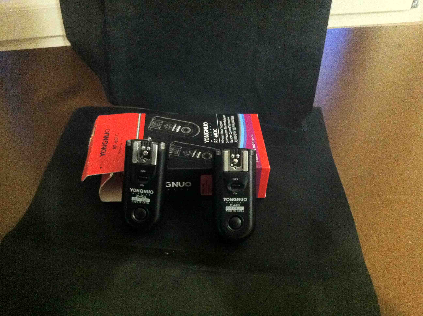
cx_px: 212
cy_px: 158
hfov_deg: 52.7
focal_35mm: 35
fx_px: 427
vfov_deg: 40.6
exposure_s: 1/15
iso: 1000
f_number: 2.8
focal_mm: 3.85
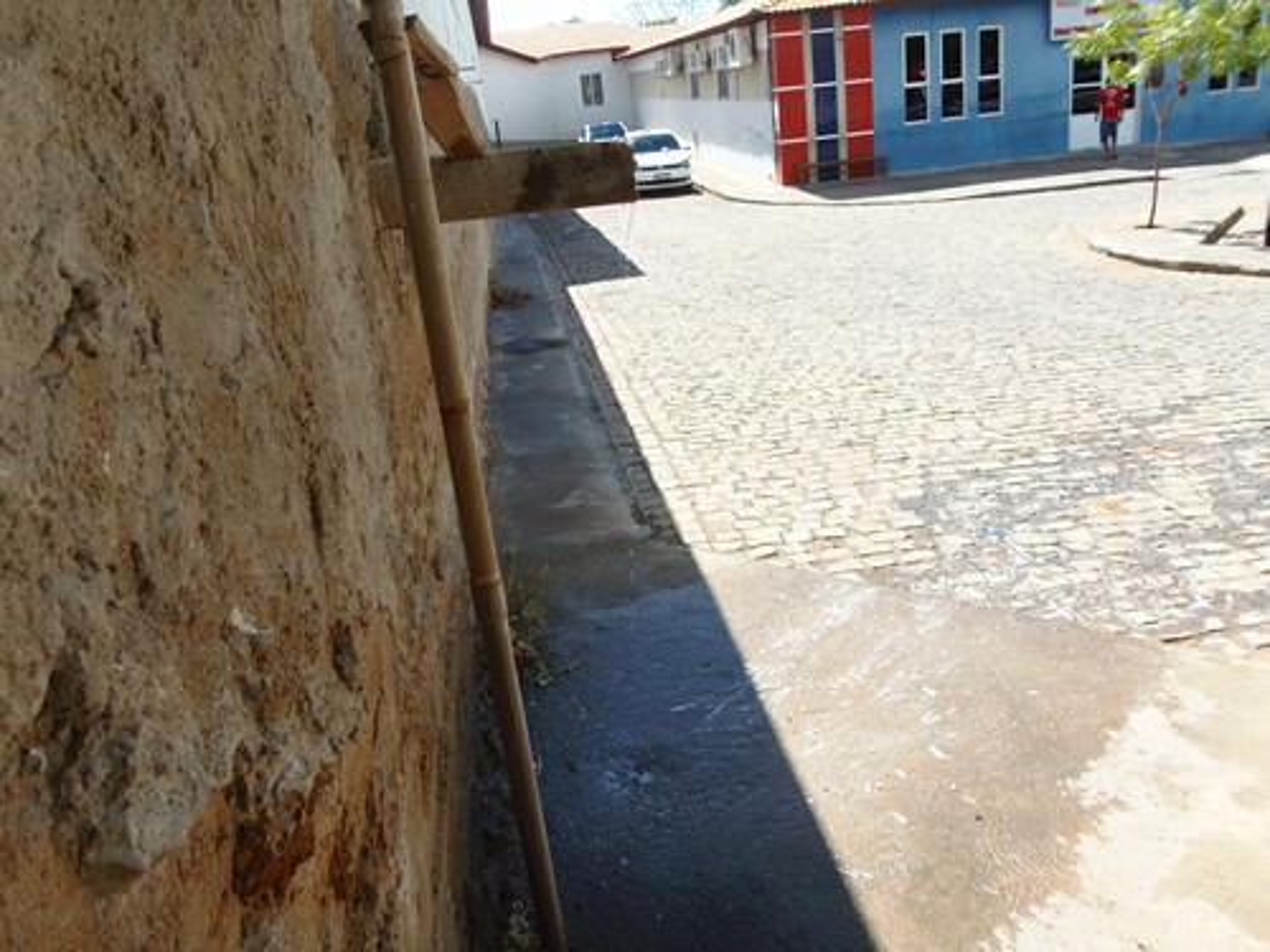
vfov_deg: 53.1
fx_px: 954
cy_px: 476
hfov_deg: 67.3
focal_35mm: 26
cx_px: 635
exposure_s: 1/500
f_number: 3
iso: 64
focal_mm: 4.8
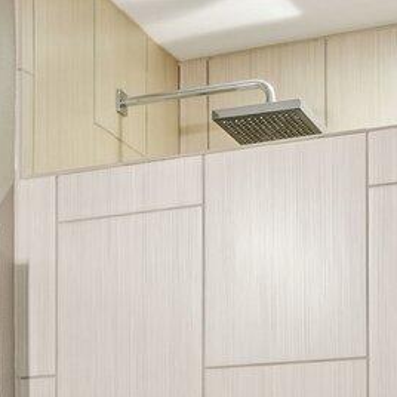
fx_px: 1349
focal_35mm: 104
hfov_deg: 16.6
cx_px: 68
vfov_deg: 15.8
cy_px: 536
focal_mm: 16
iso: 320
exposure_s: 1/4
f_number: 8
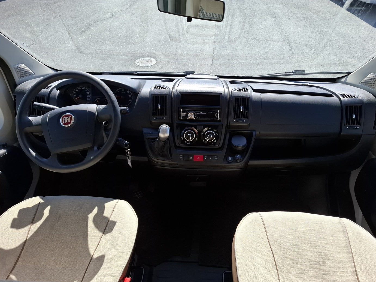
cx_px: 196
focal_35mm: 24
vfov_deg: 56.8
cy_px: 143
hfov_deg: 71.6
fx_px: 261
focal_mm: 5.54
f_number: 1.8
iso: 50
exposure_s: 1/1104
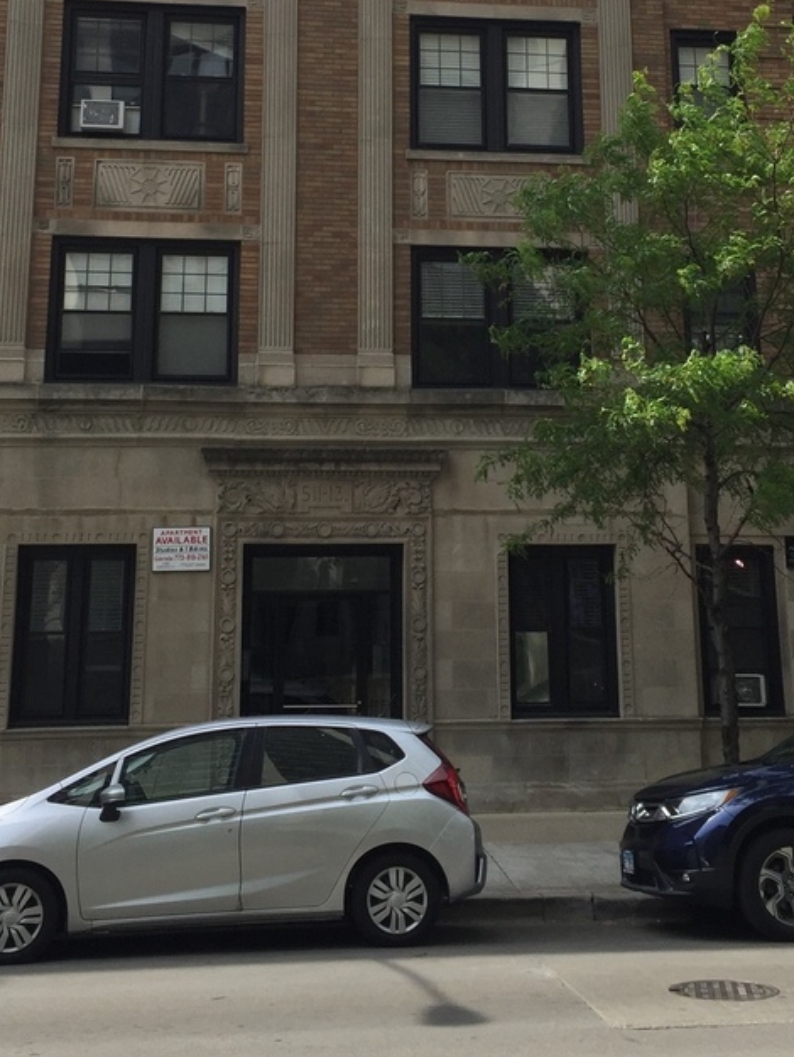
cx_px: 422
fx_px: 1528
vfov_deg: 37.1
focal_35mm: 50
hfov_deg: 29.1
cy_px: 243
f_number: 2.2
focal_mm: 4.15
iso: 32
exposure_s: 1/1199
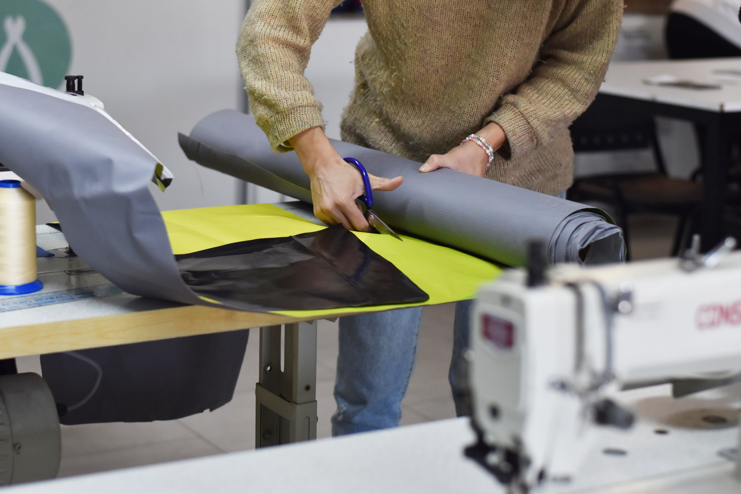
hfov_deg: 27.0
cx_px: 370
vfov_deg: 18.2
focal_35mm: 75
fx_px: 1544
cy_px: 247
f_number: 2.5
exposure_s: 1/250
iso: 640
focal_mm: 50
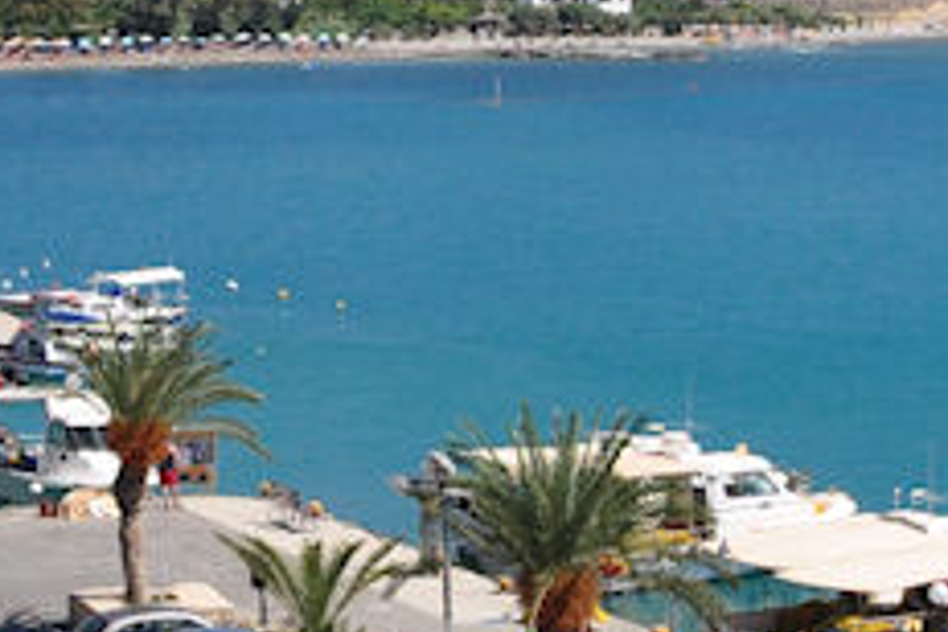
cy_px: 720
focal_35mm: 140
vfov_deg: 9.7
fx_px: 3686
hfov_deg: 14.1
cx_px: 1223
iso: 200
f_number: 9
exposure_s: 1/500
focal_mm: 18
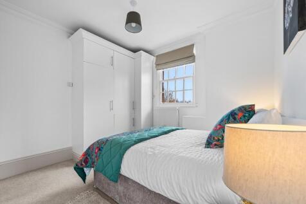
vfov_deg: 81.2
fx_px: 119
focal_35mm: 14
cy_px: 102
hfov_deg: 104.3
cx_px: 153
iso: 640
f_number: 8
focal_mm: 14
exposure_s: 1/25
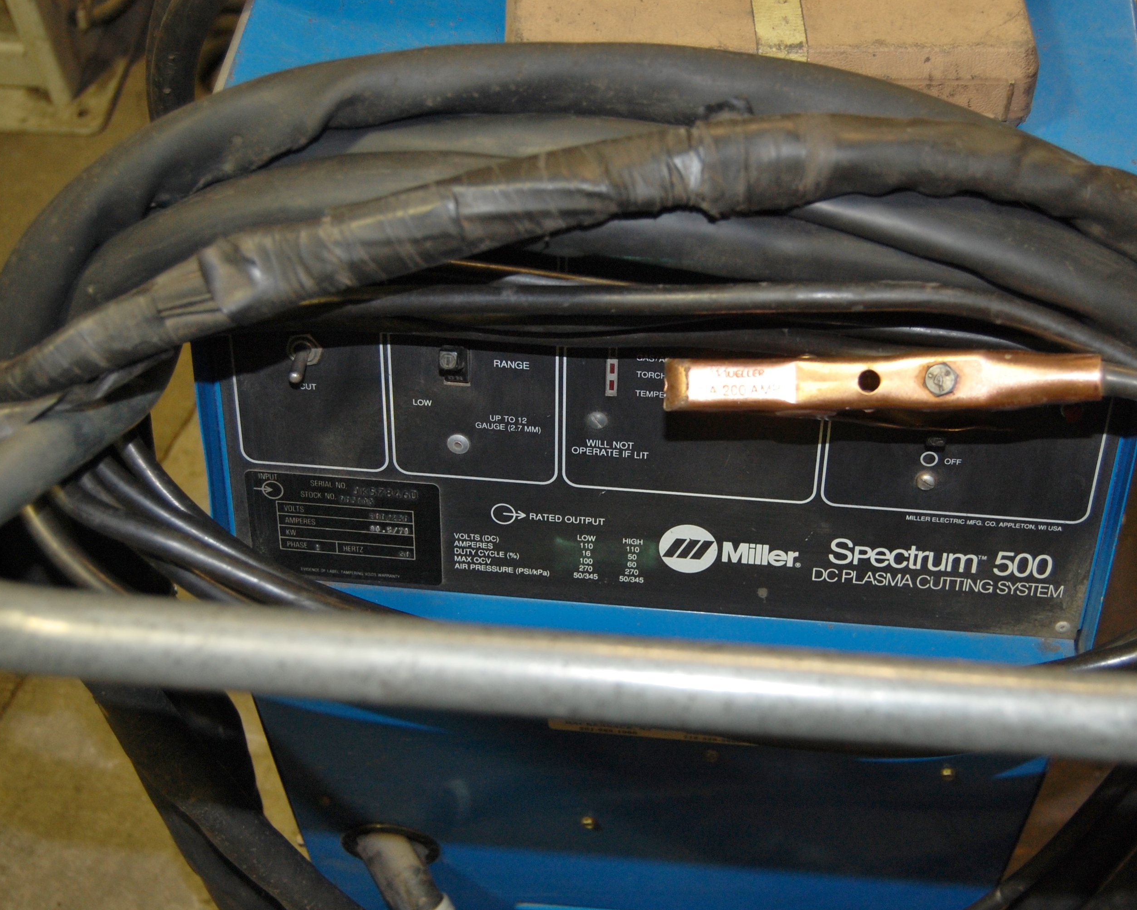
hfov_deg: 35.6
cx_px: 648
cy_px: 455
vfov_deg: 28.8
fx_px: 1769
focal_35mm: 53
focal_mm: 31
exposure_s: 1/60
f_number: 4.5
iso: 400
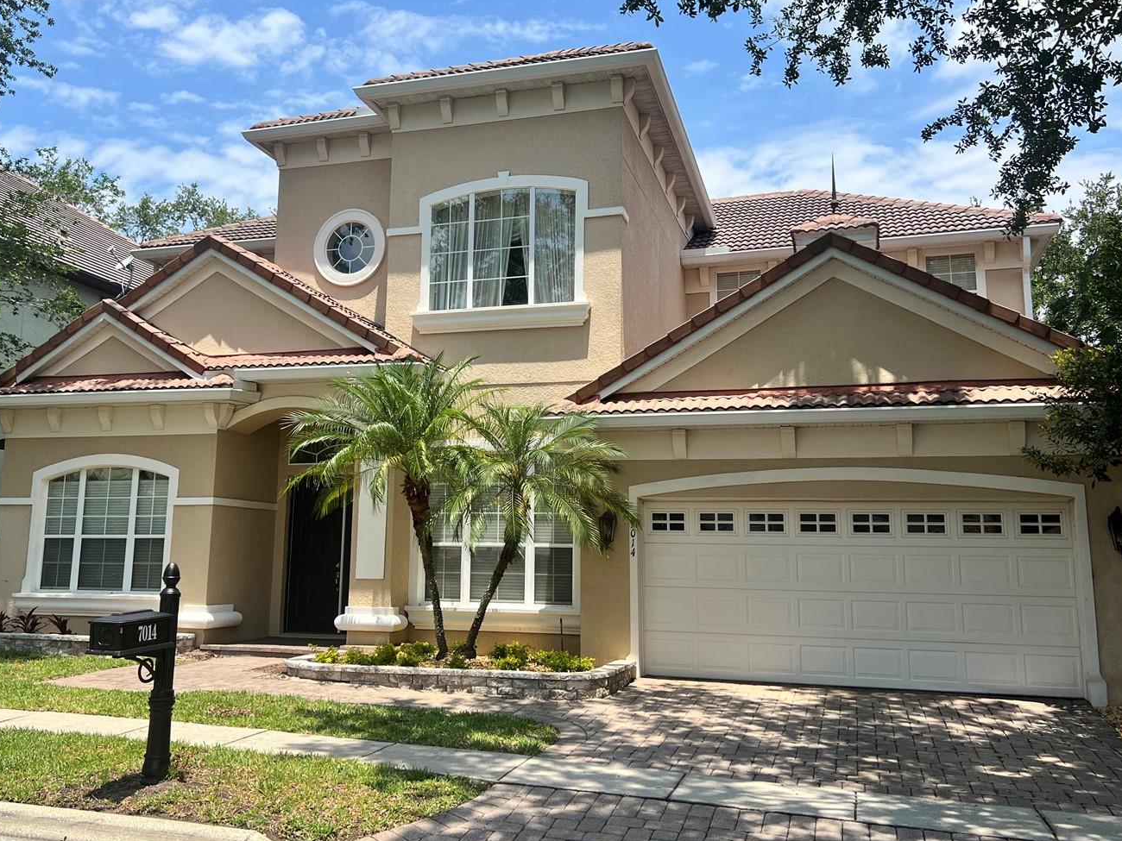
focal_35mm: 32
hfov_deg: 56.7
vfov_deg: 44.1
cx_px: 513
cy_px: 375
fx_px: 1037
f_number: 1.5
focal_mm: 5.7
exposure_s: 1/3571
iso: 50
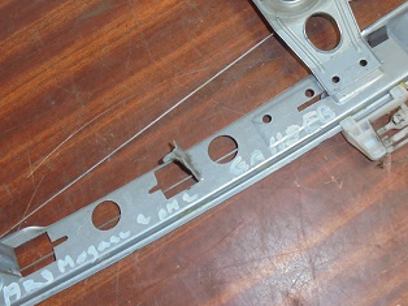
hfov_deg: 43.9
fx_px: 506
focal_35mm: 43
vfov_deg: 33.5
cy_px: 126
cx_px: 212
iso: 200
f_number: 3.5
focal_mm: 4.6
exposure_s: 1/30
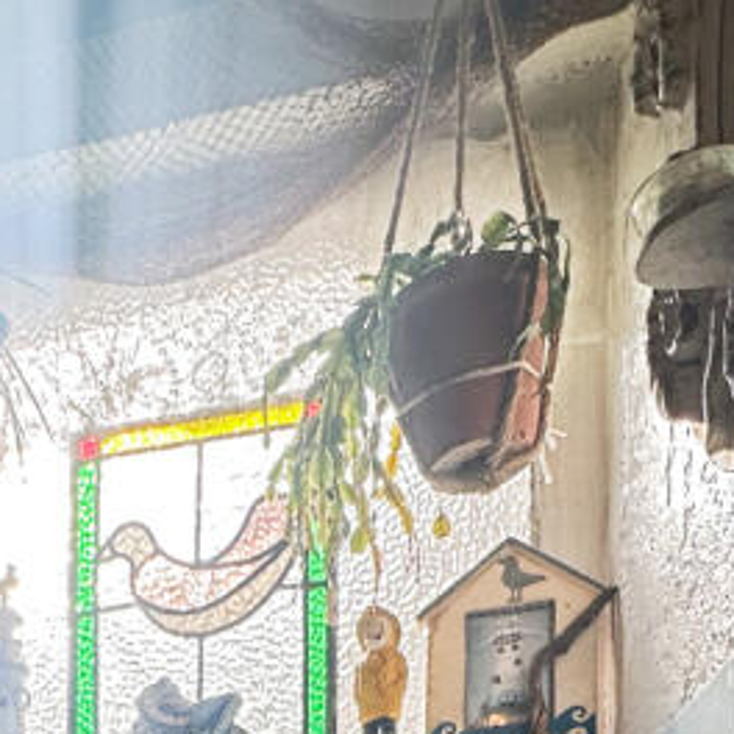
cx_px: 100
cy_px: 1040
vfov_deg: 27.2
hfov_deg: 33.8
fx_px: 1152
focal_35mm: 48
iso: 40
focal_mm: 2.22
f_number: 2.2
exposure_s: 1/290
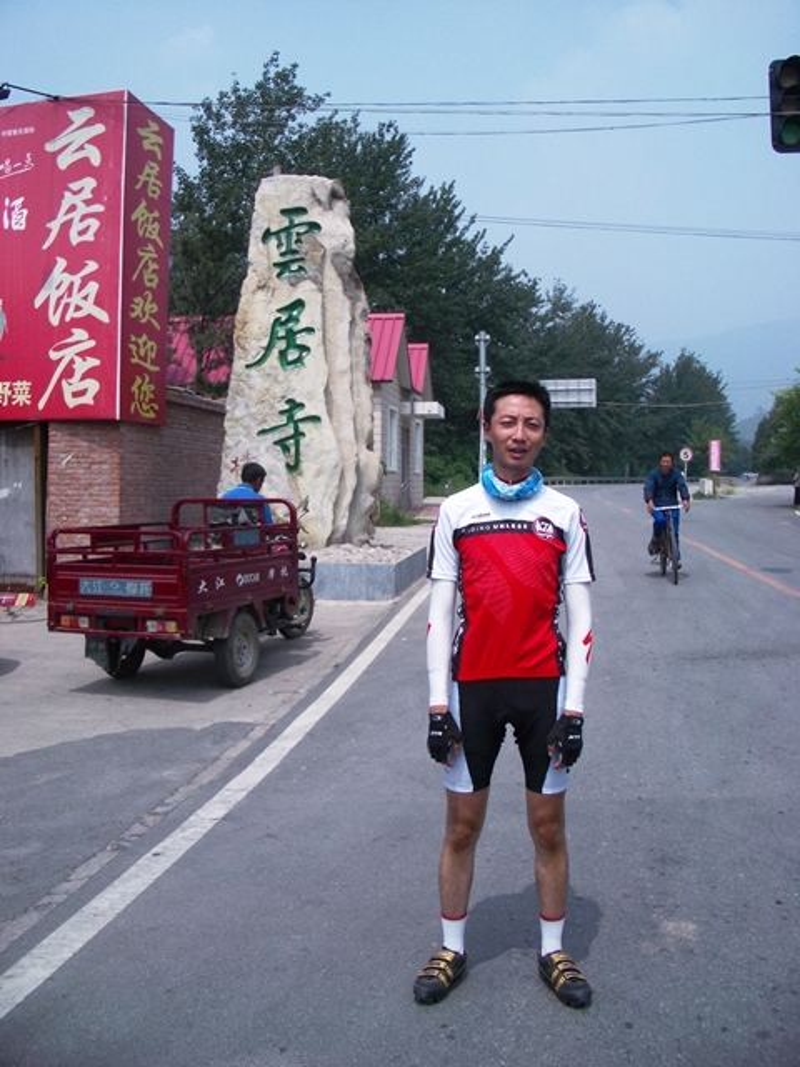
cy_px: 534
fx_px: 1078
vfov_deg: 52.6
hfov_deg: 40.7
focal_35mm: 35
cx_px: 400
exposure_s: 1/800
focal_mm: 5.8
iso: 50
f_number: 4.3
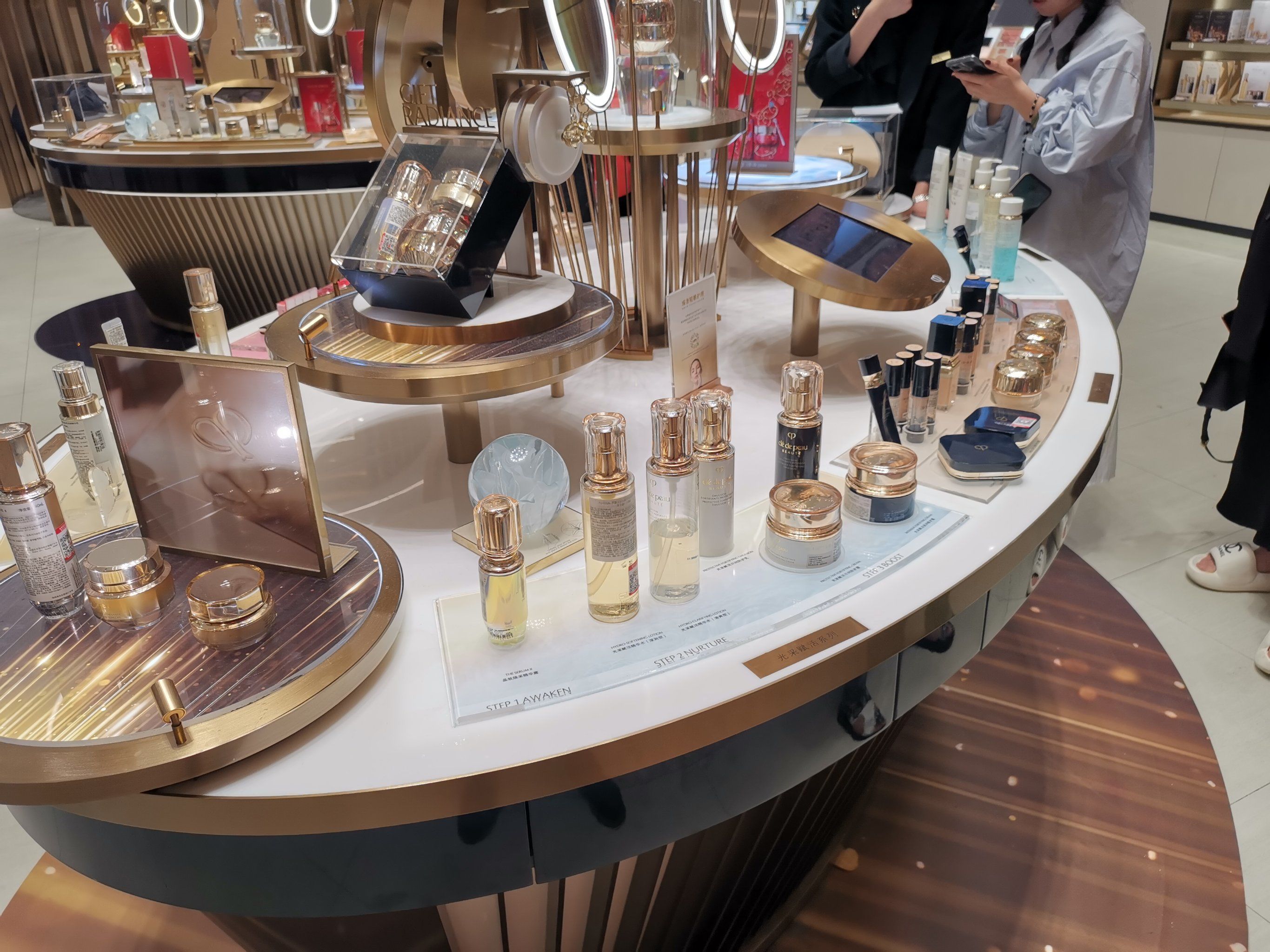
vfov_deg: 51.4
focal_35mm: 27
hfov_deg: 65.3
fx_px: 991
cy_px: 476
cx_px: 635
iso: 50
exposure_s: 1/250
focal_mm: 5.58
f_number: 1.8
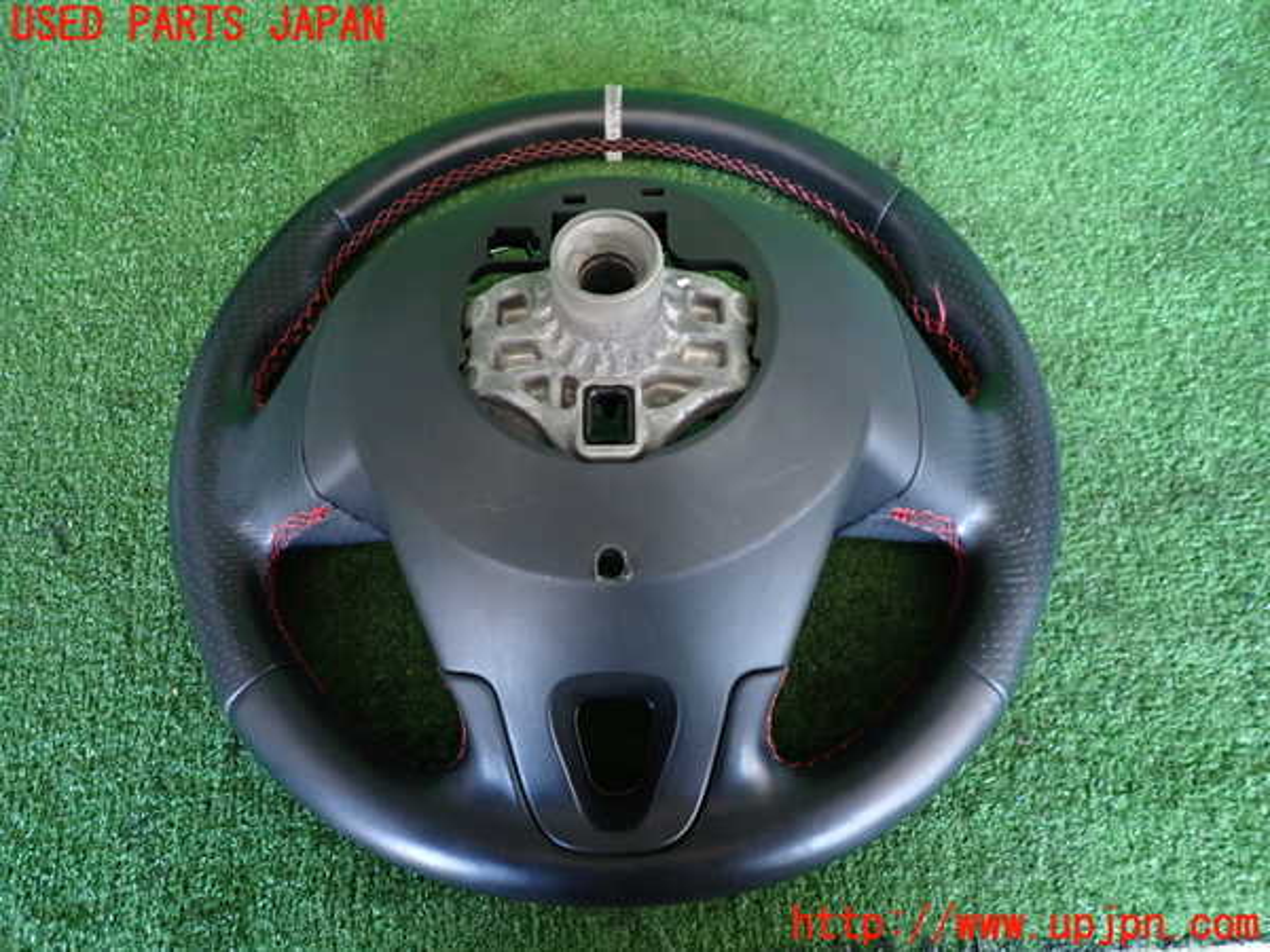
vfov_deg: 54.9
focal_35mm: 25
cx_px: 635
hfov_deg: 69.4
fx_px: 917
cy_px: 476
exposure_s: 1/30
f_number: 2
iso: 320
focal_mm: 4.5
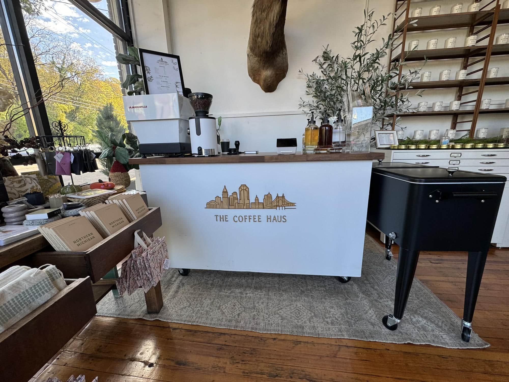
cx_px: 254
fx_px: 206
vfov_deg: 85.7
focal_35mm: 14
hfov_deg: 102.1
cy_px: 191
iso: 50
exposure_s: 1/99
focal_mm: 2.22
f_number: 2.2
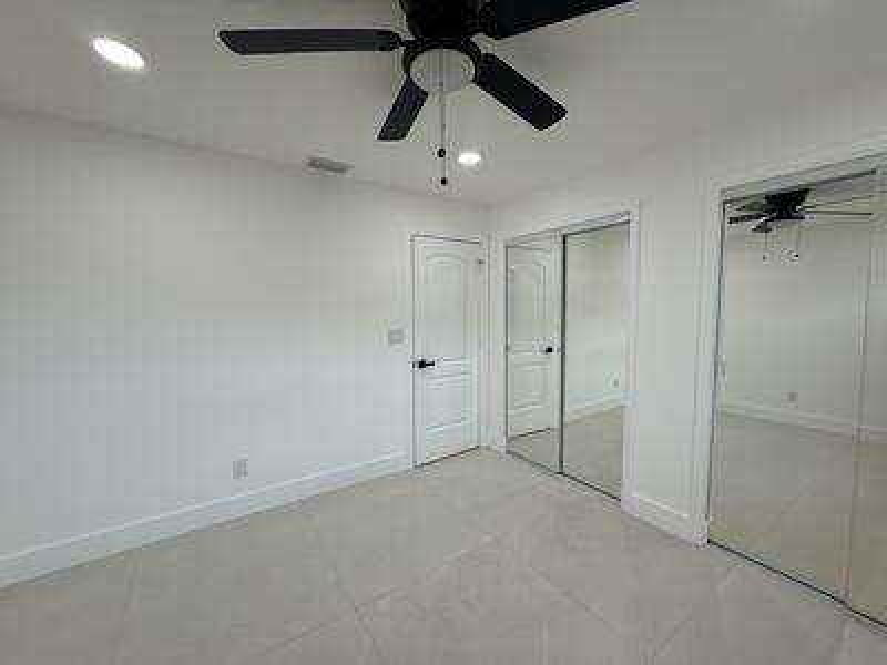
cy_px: 332
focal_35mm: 14
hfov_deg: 102.1
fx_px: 359
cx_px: 444
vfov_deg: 85.7
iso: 64
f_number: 2.2
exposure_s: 1/119
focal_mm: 2.22
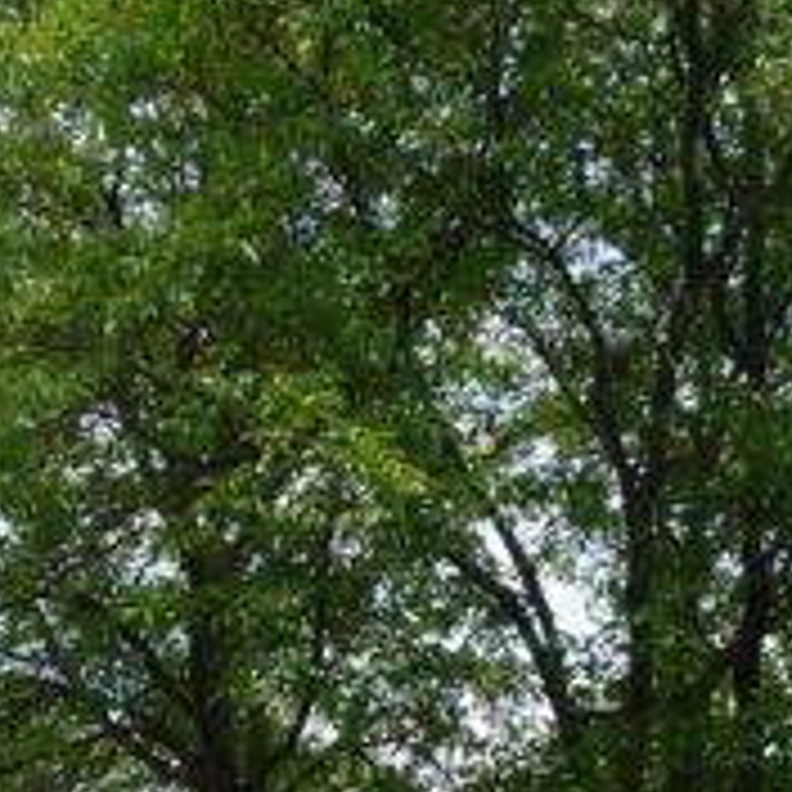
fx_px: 2796
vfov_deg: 15.2
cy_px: 1094
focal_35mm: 108
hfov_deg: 15.5
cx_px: -162
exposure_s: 1/640
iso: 100
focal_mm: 4.7
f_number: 3.3
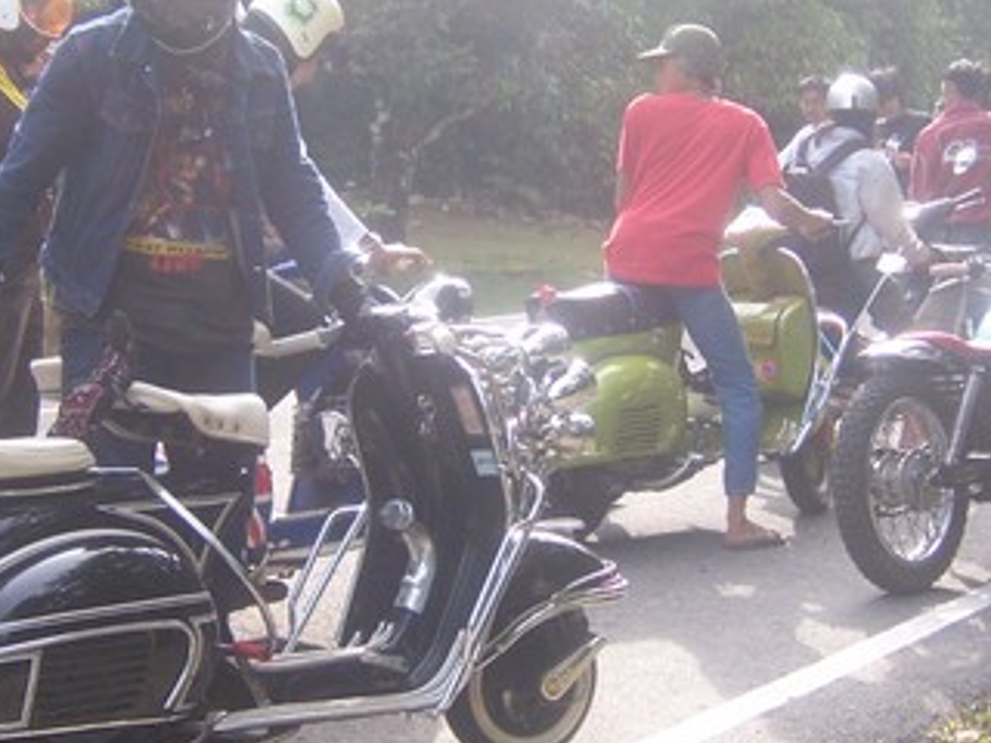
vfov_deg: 20.4
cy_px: 260
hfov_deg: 27.0
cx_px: 399
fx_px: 2061
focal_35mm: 72
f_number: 2.8
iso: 80
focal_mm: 6.2
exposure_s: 1/125
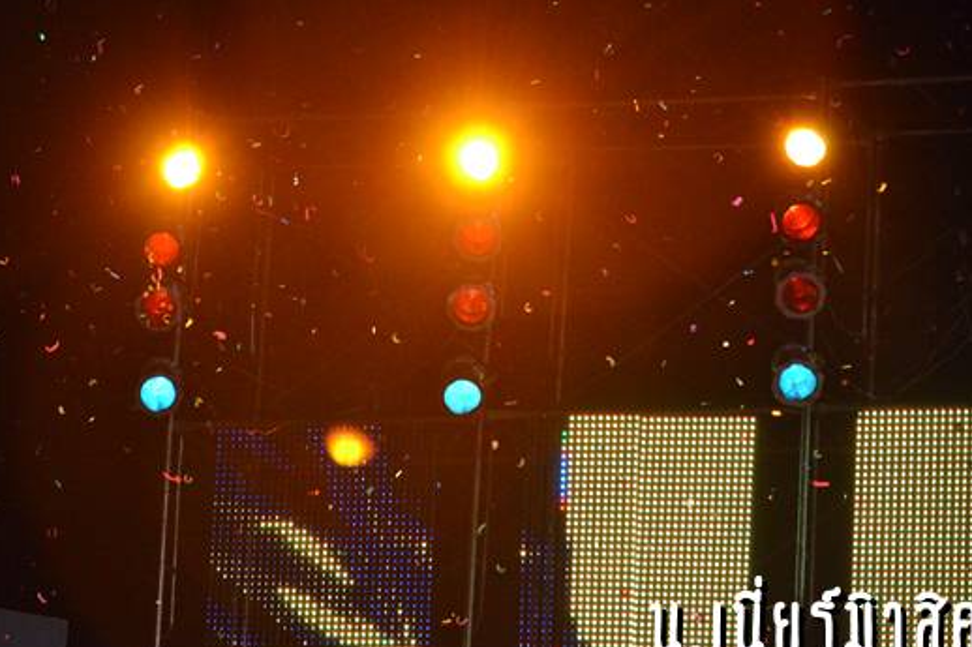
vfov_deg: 7.5
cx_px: 433
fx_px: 4928
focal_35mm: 183
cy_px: 300
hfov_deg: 11.3
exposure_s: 1/320
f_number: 5.6
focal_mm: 105
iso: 3200
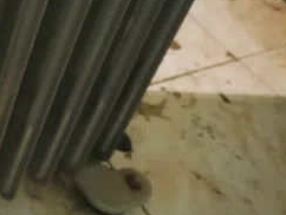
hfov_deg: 23.5
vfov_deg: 19.3
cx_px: -77
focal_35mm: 74
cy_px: -8
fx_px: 612
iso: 6278
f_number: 1.79
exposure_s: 1/20
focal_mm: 4.7
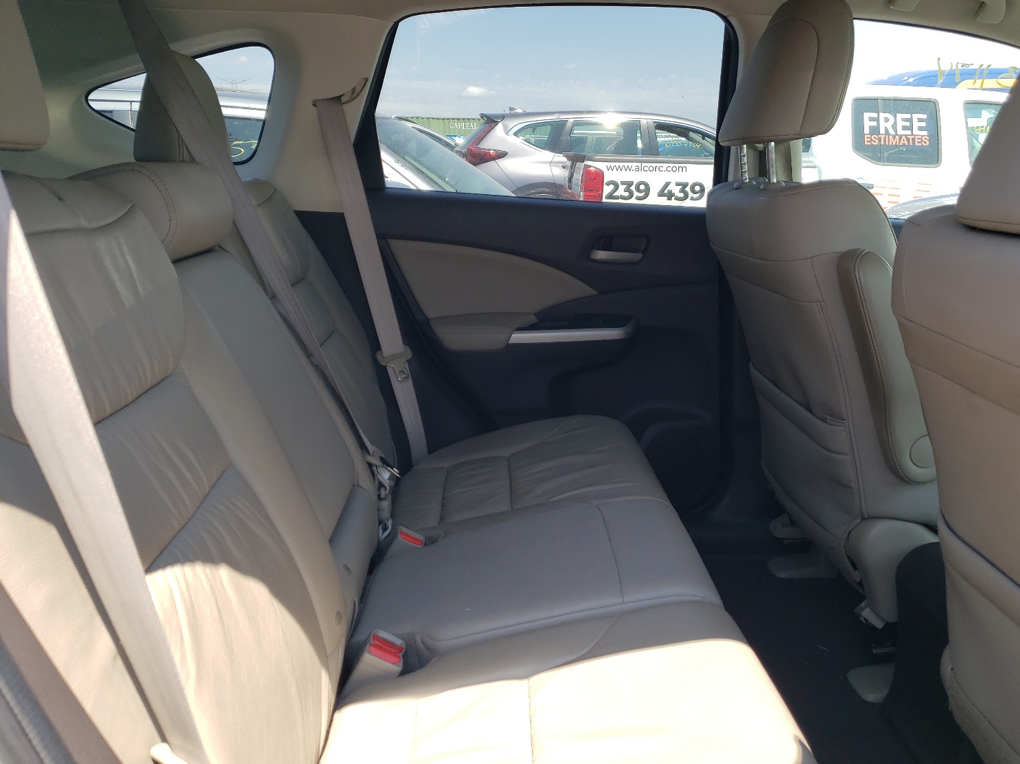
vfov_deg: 49.7
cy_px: 357
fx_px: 825
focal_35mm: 28
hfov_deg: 63.4
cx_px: 544
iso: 50
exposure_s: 1/625
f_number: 1.5
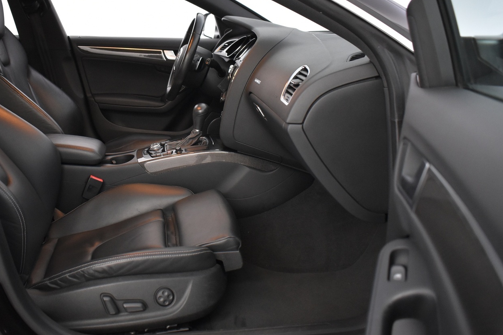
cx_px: 193
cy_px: 144
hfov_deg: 53.9
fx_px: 489
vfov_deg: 37.8
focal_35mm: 35
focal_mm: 18
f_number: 3.5
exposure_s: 1/30
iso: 2000
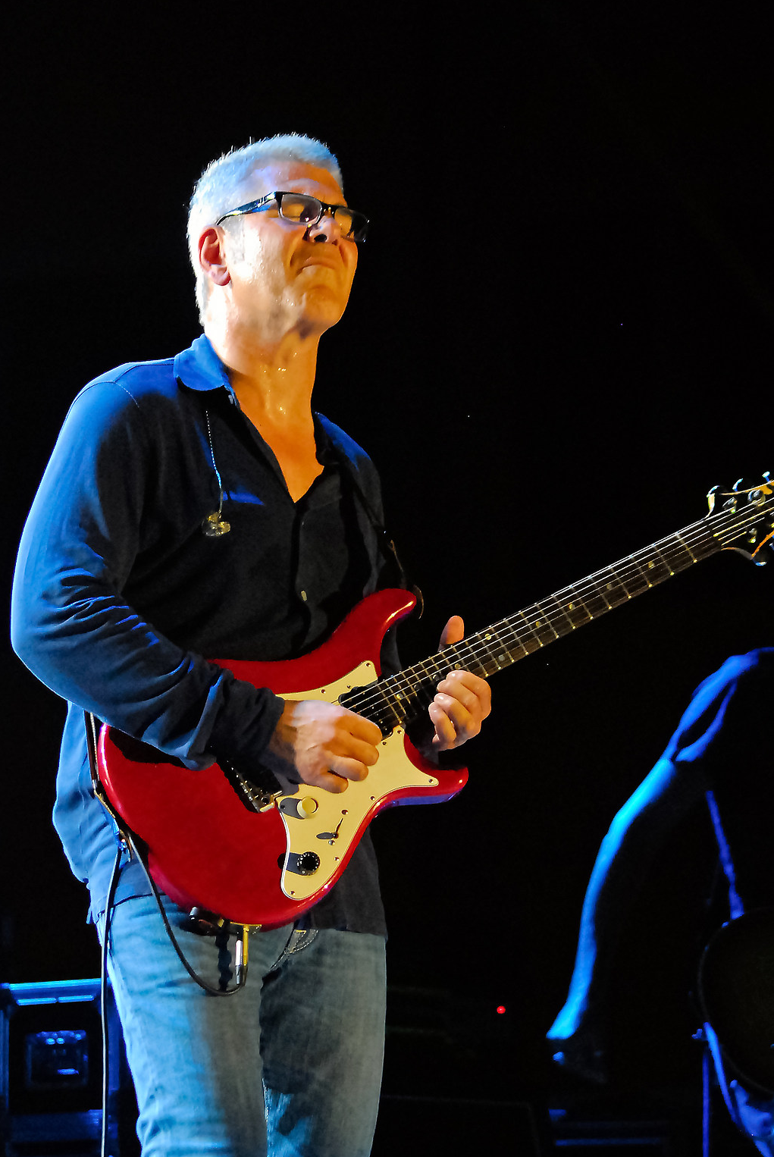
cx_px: 322
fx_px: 5919
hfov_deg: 7.5
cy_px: 754
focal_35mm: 184
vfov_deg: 11.2
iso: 1250
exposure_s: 1/80
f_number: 4
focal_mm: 78
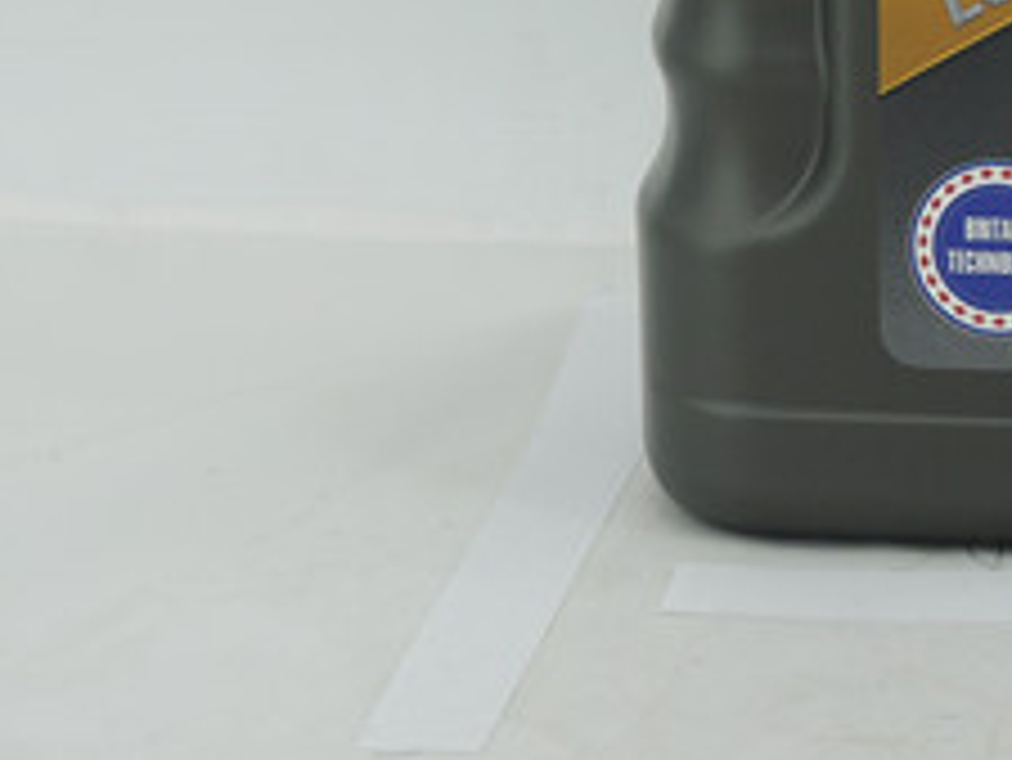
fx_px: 4095
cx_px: 1169
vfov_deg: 10.3
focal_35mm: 140
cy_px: -371
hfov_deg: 13.7
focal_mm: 9.6
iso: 80
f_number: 3.7
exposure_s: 1/200
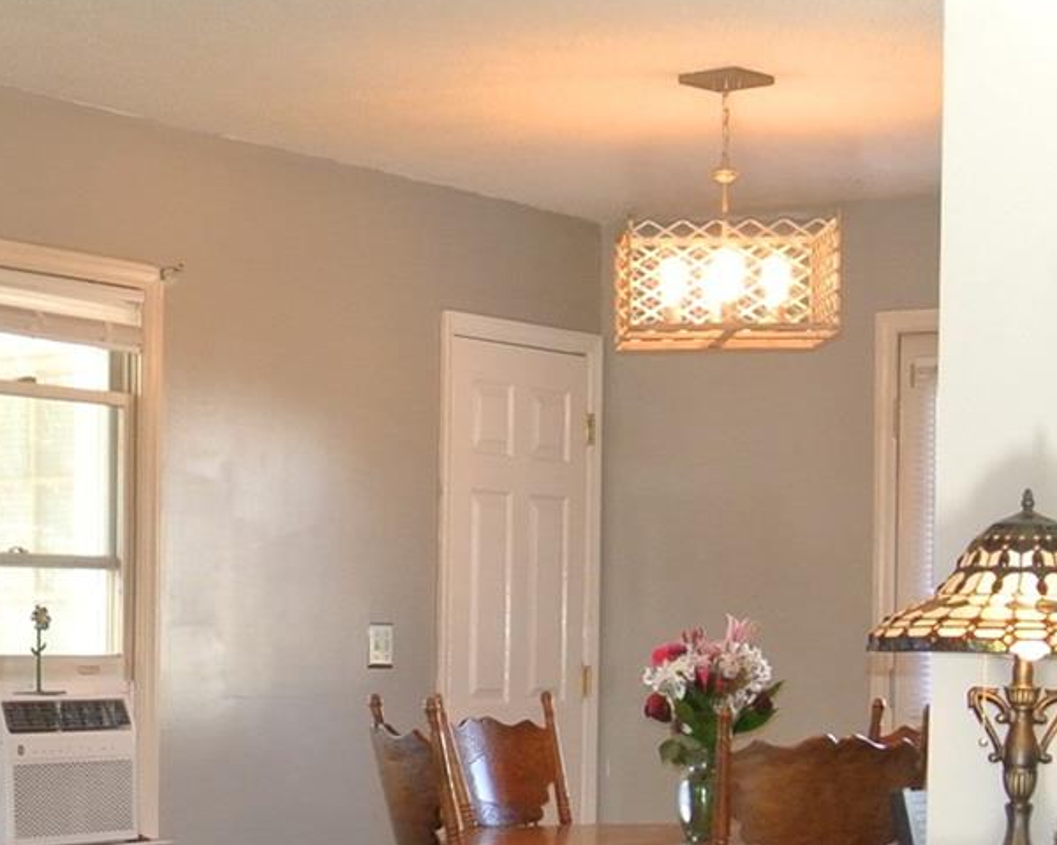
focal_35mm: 93
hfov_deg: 20.2
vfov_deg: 16.3
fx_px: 2909
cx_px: 102
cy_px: 815
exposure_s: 1/60
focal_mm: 11
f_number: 3.5
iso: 720
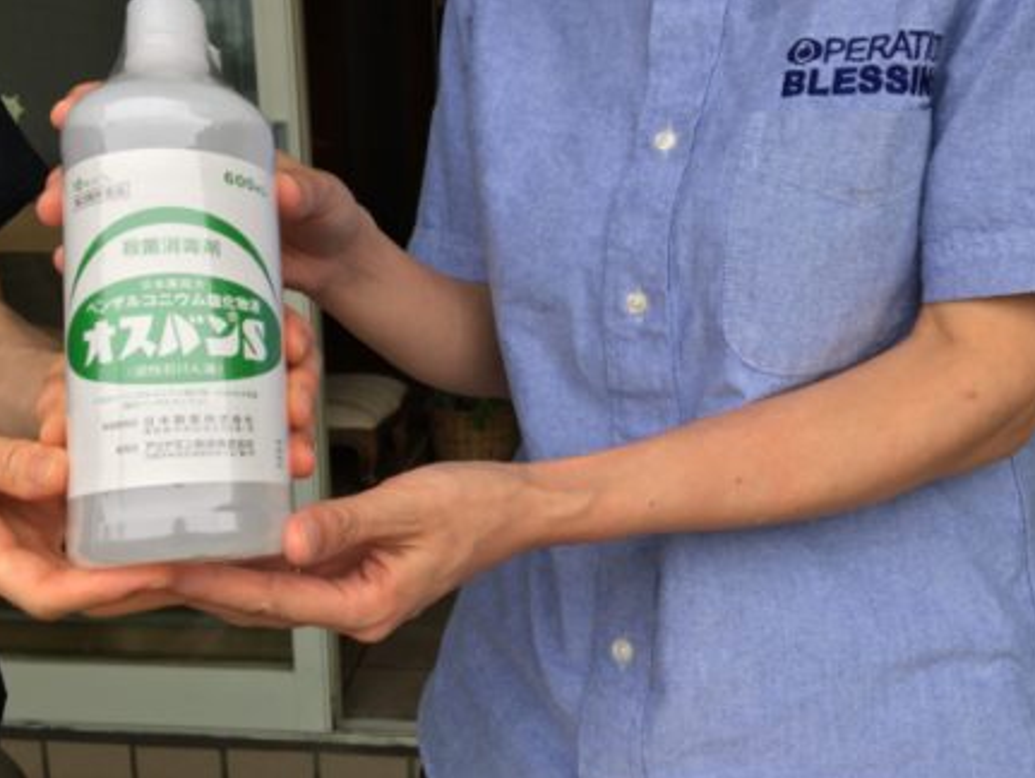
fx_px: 1107
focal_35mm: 37
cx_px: 519
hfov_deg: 50.1
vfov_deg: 38.7
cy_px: 376
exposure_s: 1/120
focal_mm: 4.15
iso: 25
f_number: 2.2
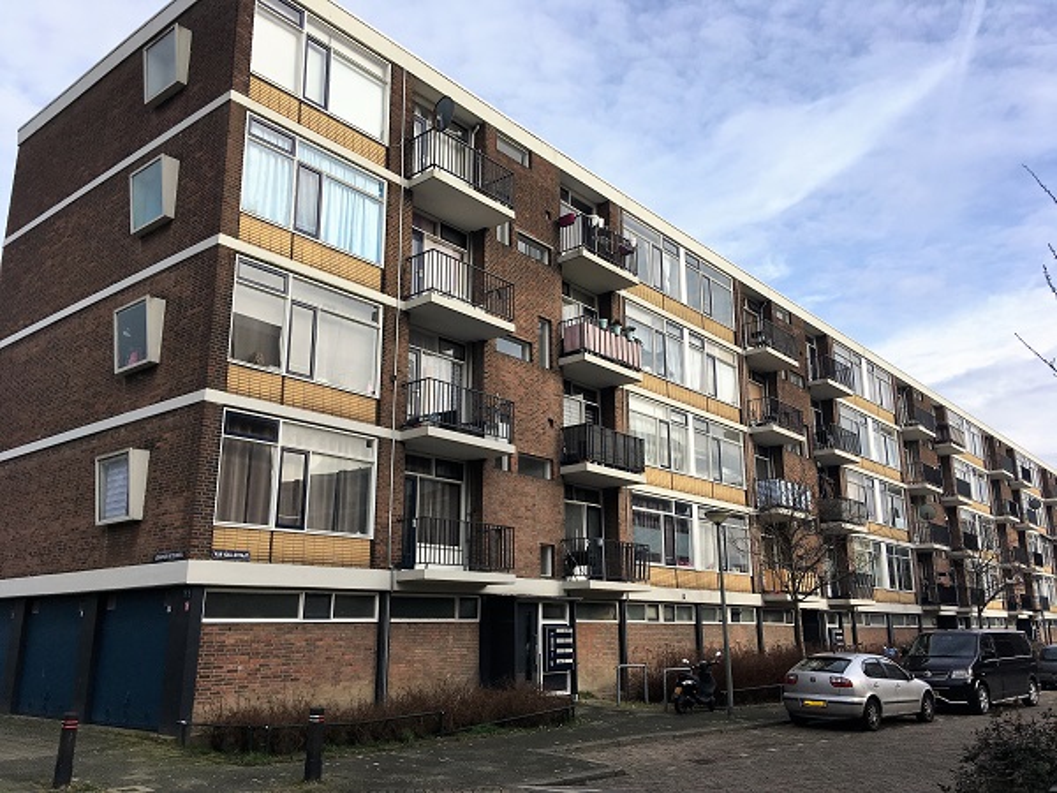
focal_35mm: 29
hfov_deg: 61.7
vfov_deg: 48.2
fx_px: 886
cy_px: 396
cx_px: 528
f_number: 2.2
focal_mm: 4.15
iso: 25
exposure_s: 1/974
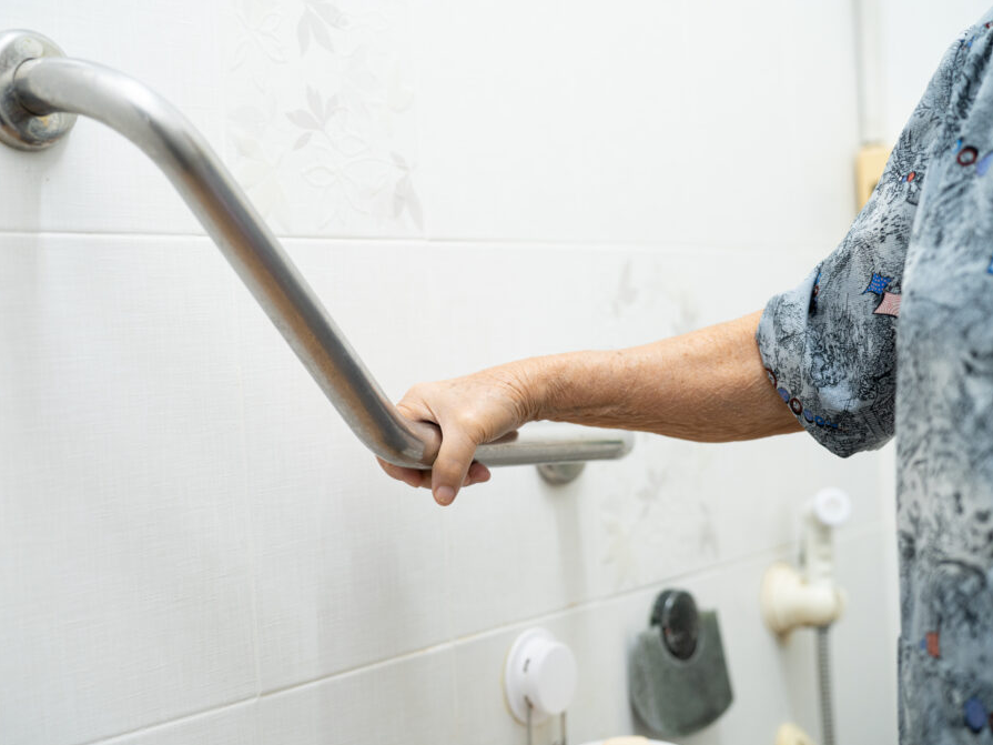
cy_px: 368
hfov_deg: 34.9
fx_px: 1578
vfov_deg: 26.6
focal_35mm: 55
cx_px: 458
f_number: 2.2
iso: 640
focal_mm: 50
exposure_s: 1/60
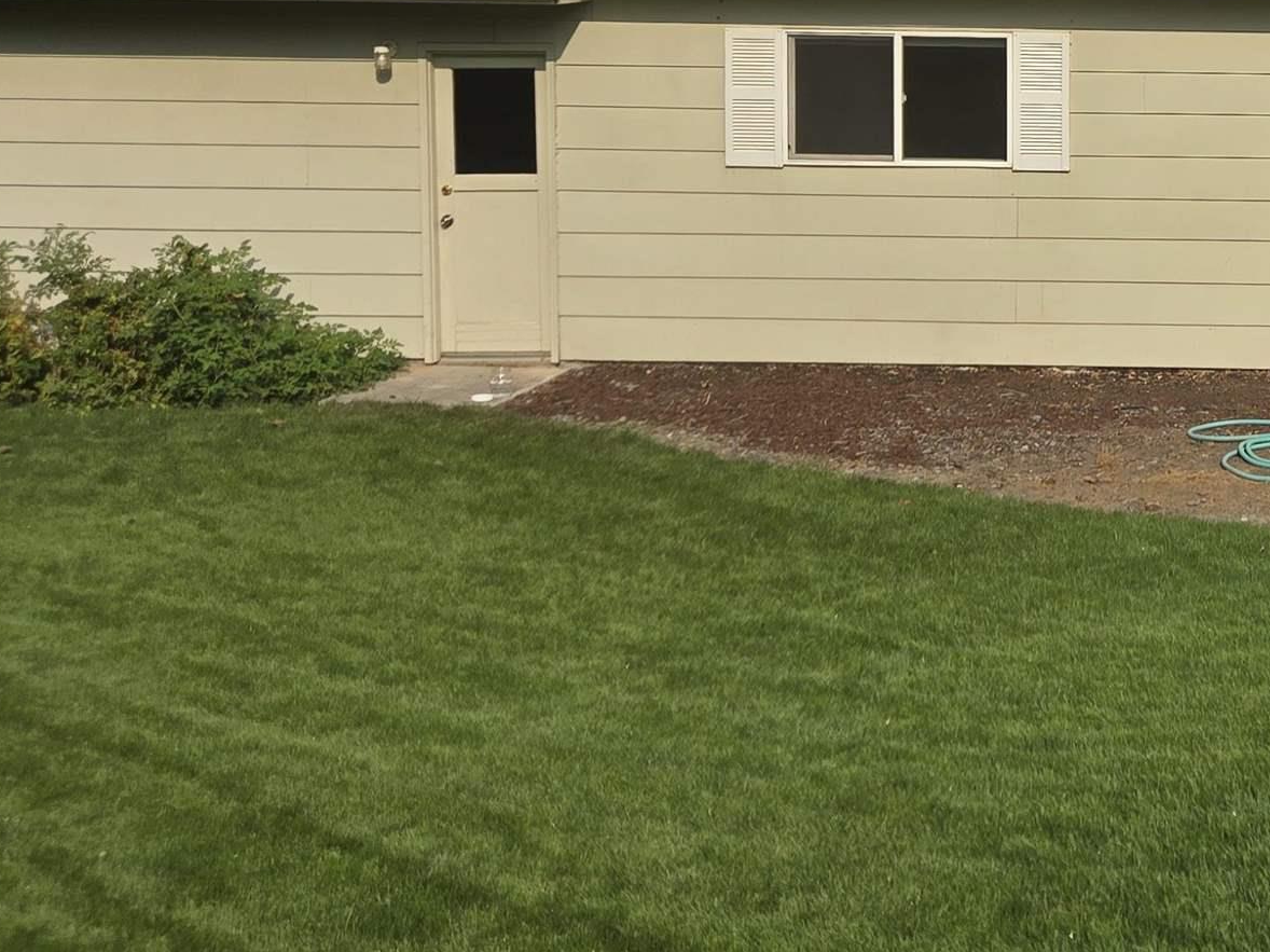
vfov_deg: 23.6
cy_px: 56
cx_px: 1450
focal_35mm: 60
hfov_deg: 28.7
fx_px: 2201
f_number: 1.8
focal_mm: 5.4
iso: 25
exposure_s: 1/3768
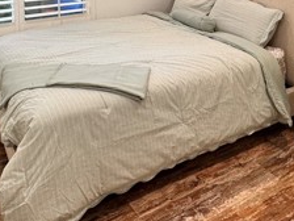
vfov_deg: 31.8
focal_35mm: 40
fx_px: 340
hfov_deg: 46.7
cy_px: -22
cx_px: 131
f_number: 2.2
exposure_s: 1/120
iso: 125
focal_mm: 2.22
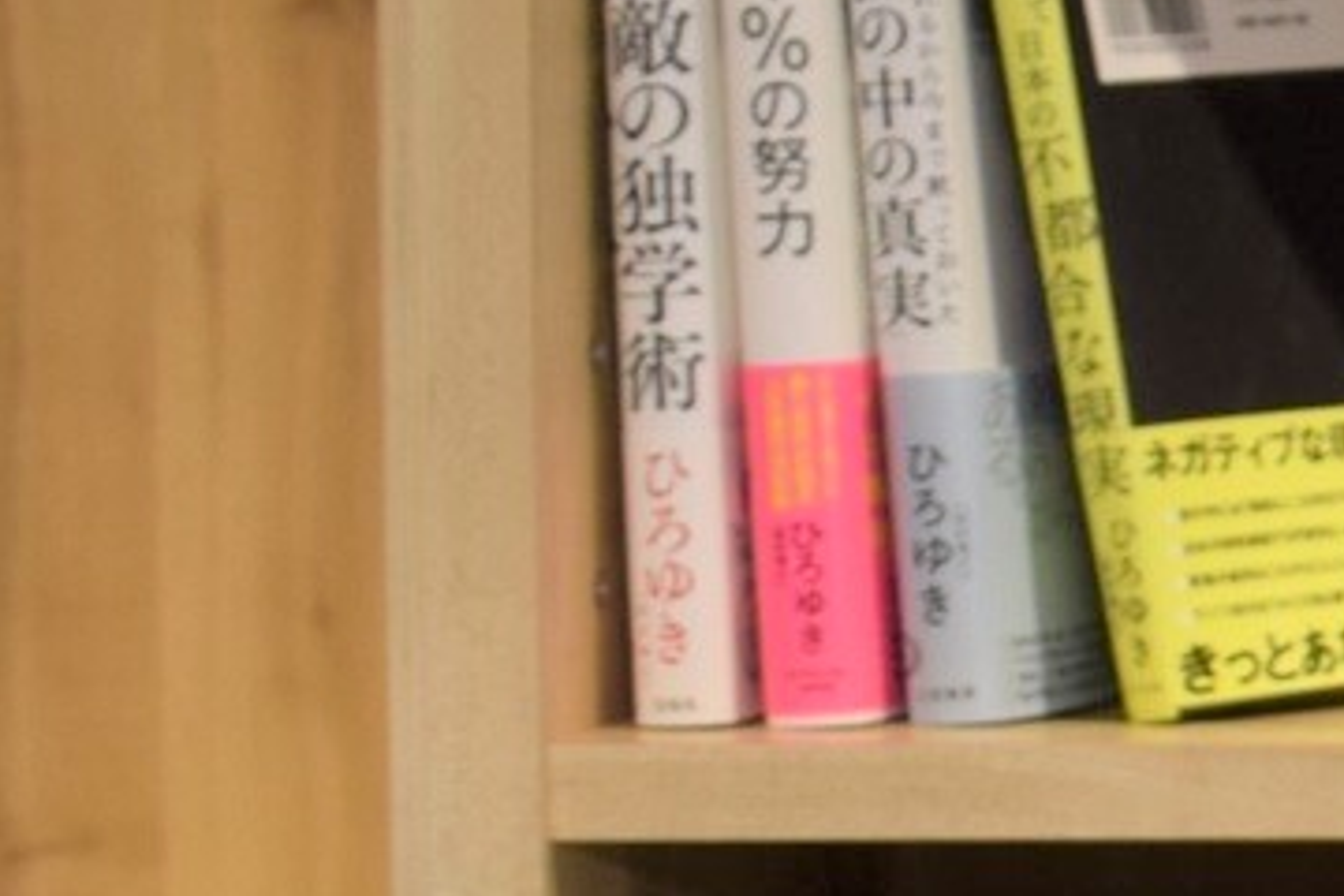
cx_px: 3603
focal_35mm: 192
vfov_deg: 7.1
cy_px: 284
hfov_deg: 9.2
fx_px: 7167
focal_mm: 20
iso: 400
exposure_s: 1/100
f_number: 5
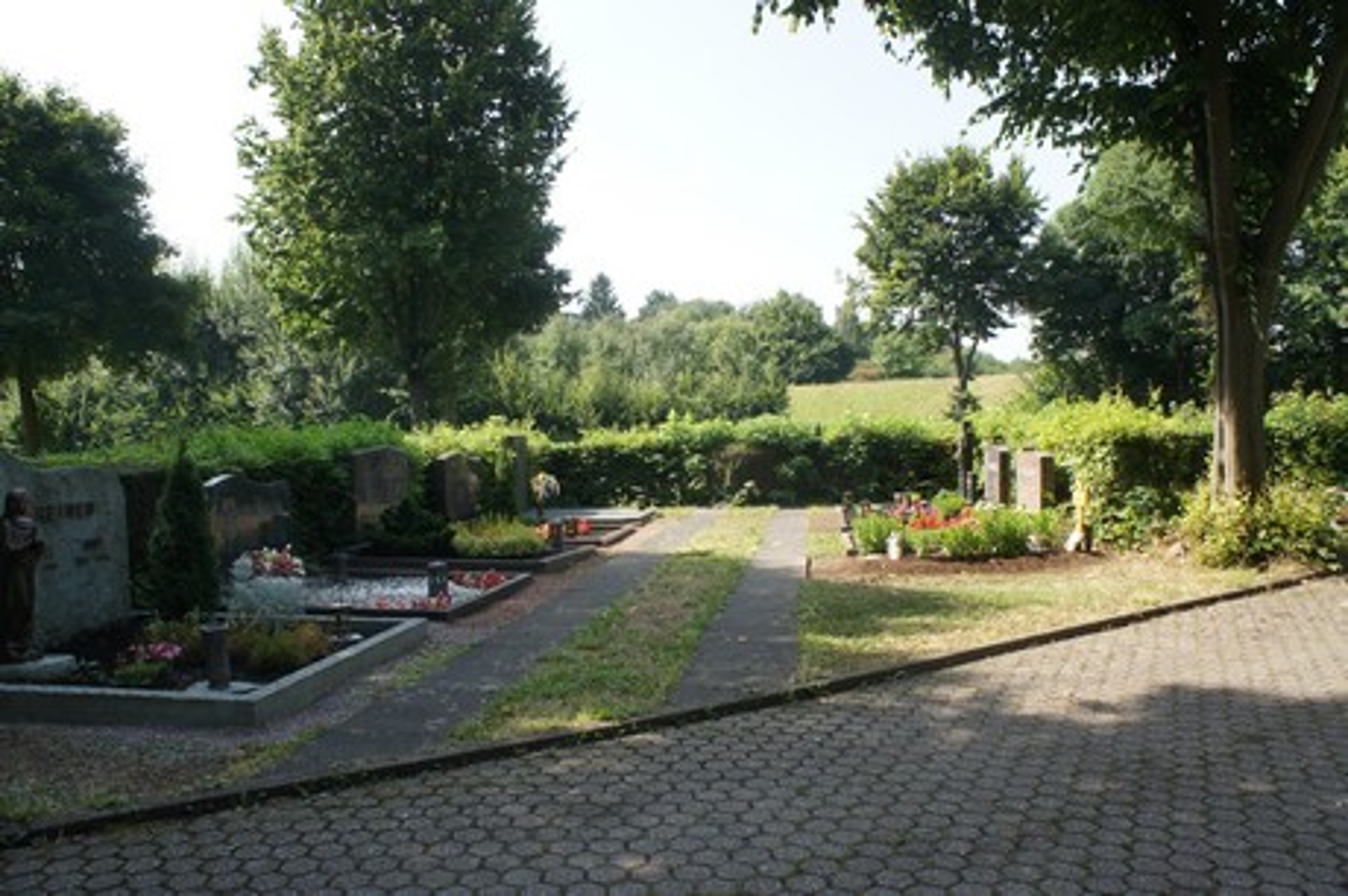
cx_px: 674
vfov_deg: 47.9
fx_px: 1010
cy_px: 448
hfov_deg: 67.4
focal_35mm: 27
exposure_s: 1/250
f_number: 7.1
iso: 400
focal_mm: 18
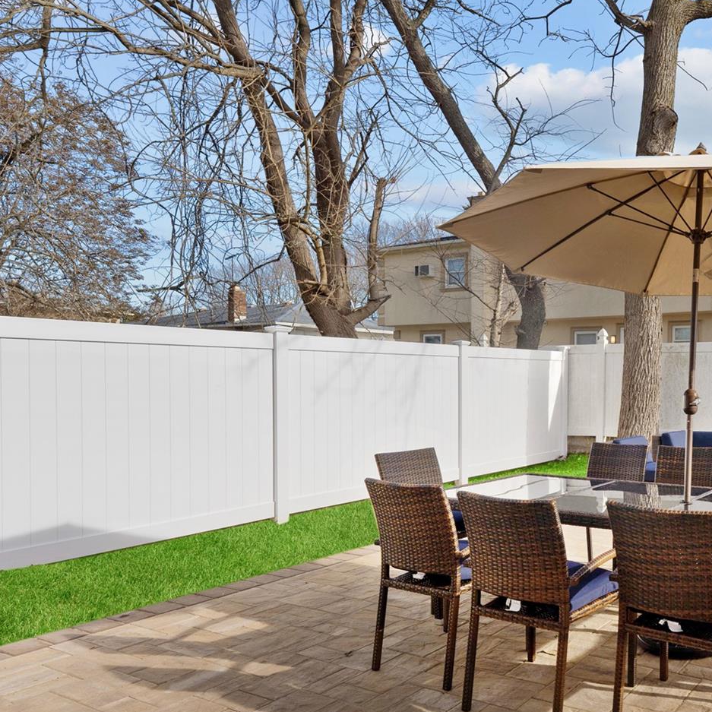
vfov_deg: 60.9
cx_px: 644
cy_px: 354
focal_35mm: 26
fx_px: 605
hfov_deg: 53.2
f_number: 8
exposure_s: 1/500
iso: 200
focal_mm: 14
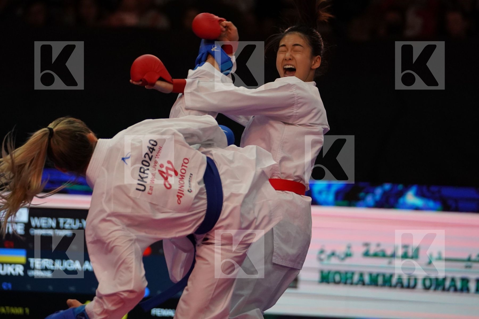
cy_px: 160
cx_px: 240
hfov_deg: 8.9
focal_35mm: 232
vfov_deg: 5.9
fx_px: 3087
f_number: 2.8
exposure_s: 1/1000
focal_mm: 155
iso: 2500
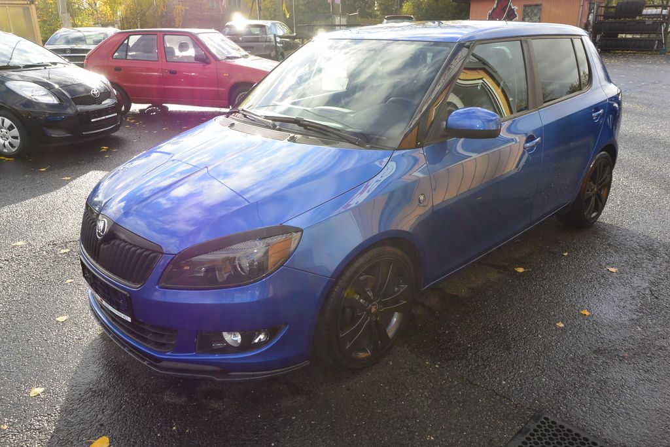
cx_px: 335
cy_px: 224
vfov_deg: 47.9
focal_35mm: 27
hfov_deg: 67.4
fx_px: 503
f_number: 6.3
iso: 160
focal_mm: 10
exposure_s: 1/250
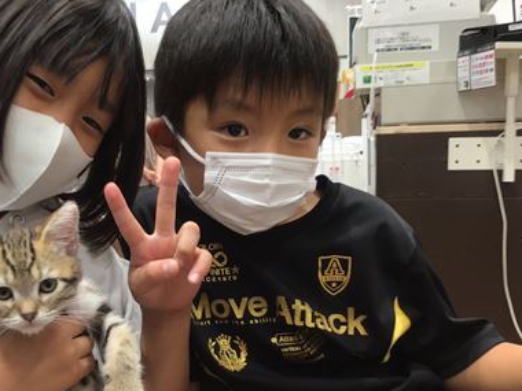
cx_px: 130
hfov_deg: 37.9
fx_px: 739
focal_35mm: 49
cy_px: 241
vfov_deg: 29.6
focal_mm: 3.3
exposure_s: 1/30
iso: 64
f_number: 2.4
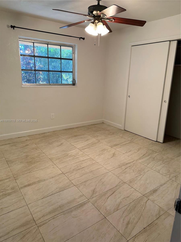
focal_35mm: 24
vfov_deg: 71.6
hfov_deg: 56.8
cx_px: 90
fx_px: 167
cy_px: 121
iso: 125
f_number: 1.78
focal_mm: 6.86
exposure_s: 1/120
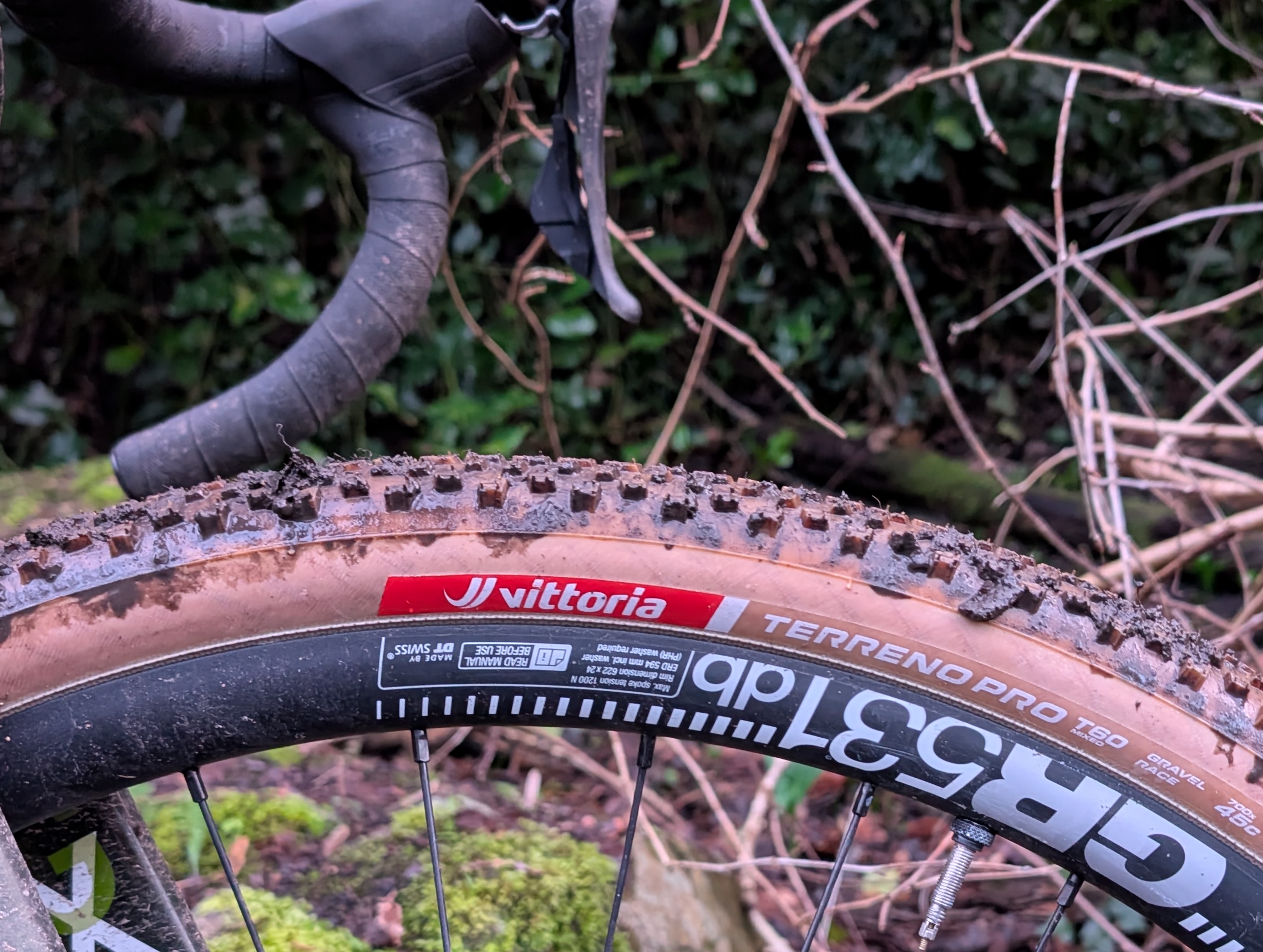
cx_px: 738
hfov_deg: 43.6
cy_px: 748
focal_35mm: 43
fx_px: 1571
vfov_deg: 32.8
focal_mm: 6.9
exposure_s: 1/21.7
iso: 124
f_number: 1.68
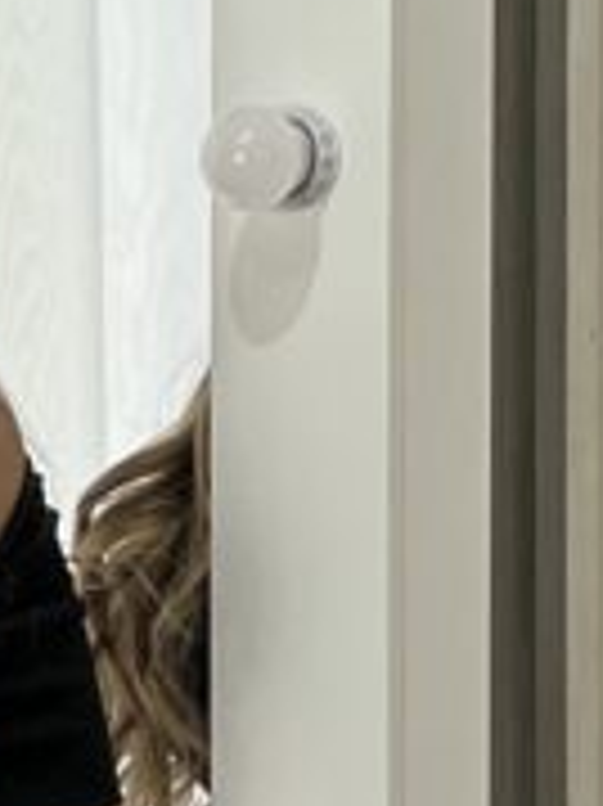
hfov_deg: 3.7
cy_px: 1668
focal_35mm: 401
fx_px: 9325
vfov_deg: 4.9
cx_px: -428
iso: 50
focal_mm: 9
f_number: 2.8
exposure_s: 1/120
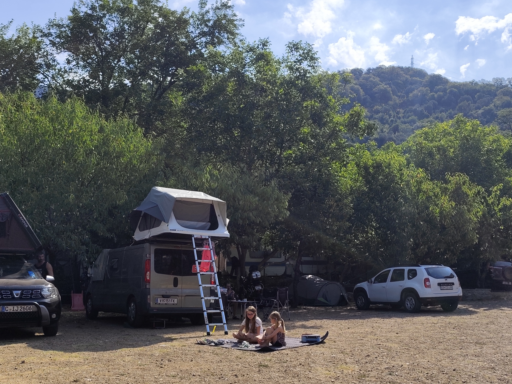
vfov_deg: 38.3
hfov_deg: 50.1
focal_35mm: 37
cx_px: 249
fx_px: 547
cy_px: 249
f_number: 1.65
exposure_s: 1/2567
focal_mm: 6.14
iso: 50
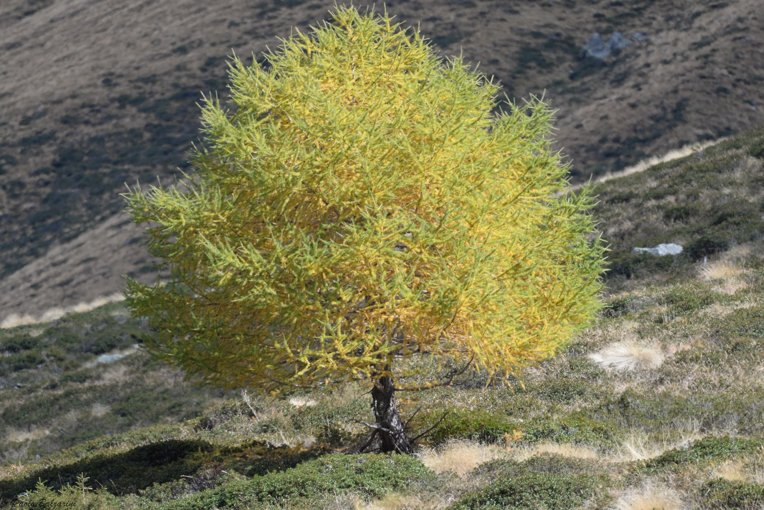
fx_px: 11676
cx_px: 382
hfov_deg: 3.7
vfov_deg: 2.5
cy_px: 255
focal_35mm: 550
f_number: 8
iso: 720
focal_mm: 550
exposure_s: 1/640
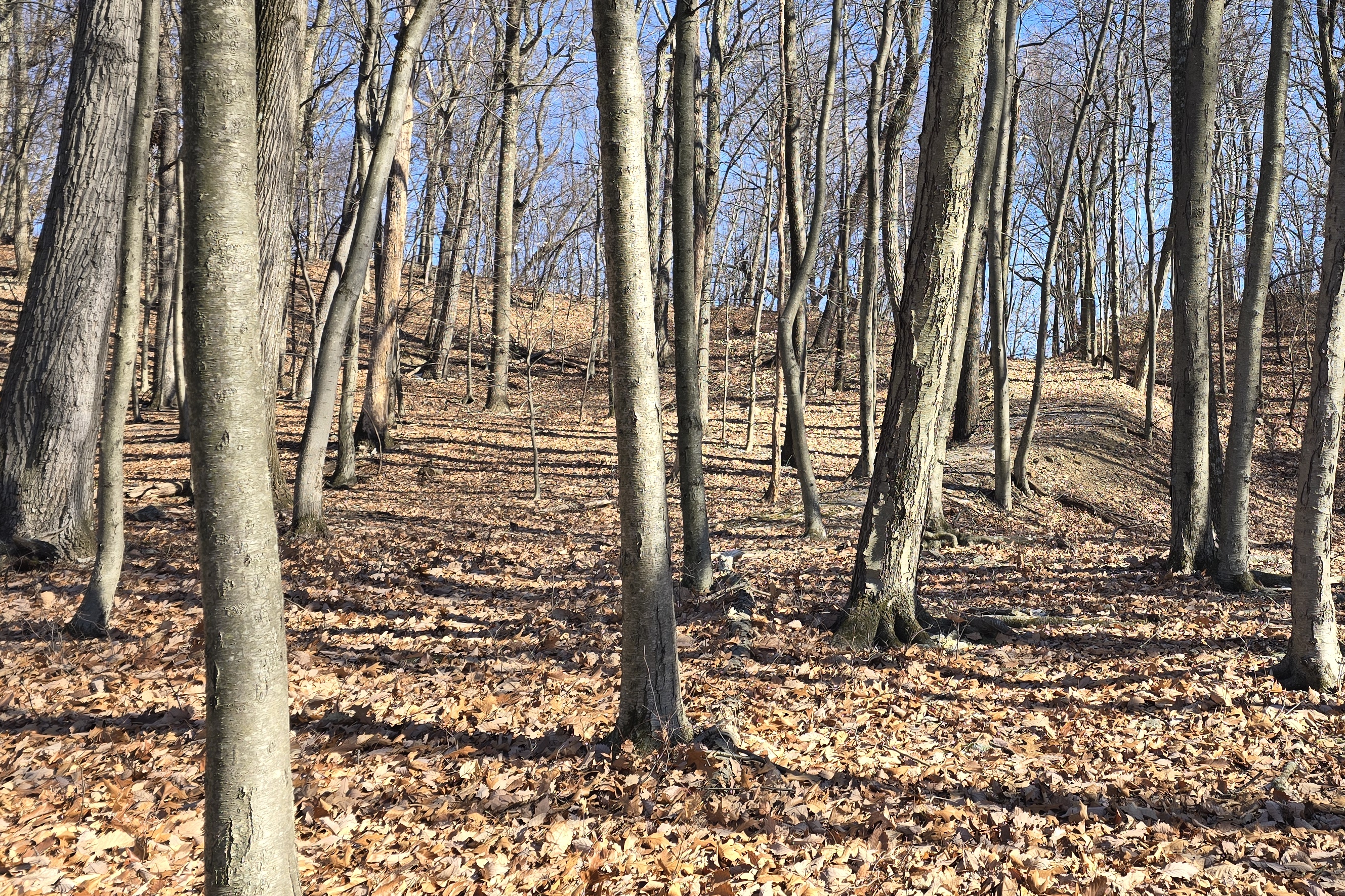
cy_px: 310
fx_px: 1345
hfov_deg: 51.3
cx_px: 974
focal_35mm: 36
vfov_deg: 36.5
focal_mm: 6.3
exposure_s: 1/248
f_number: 1.7
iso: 12
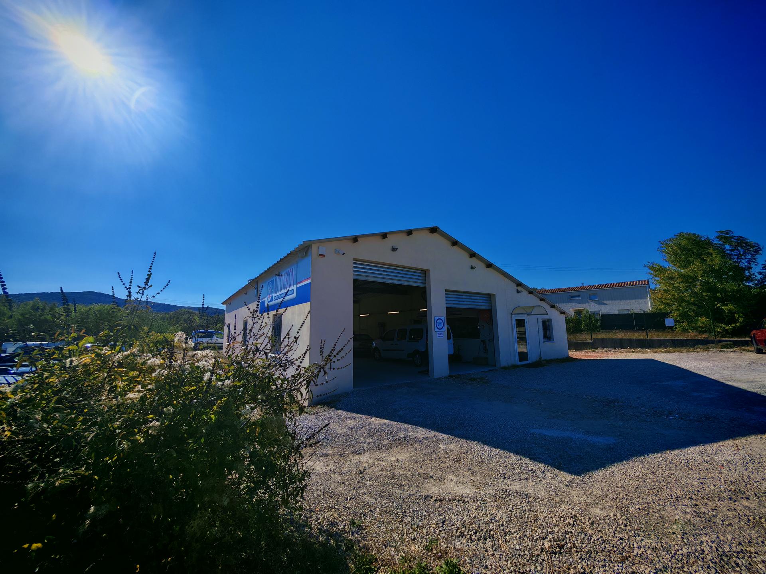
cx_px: 383
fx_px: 288
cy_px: 287
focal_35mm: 13
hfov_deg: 106.2
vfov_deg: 89.9
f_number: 2
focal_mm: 1.82
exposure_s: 1/6500
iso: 50
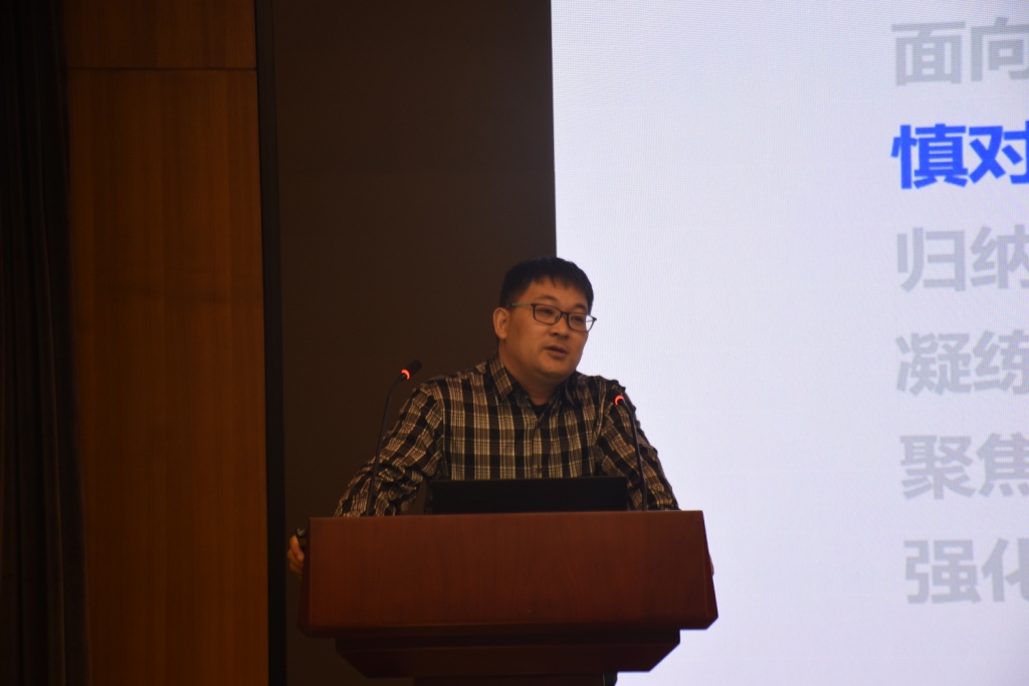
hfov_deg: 21.9
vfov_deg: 14.7
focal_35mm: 93
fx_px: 2658
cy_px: 343
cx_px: 514
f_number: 5
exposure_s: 1/15
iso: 360
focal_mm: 62
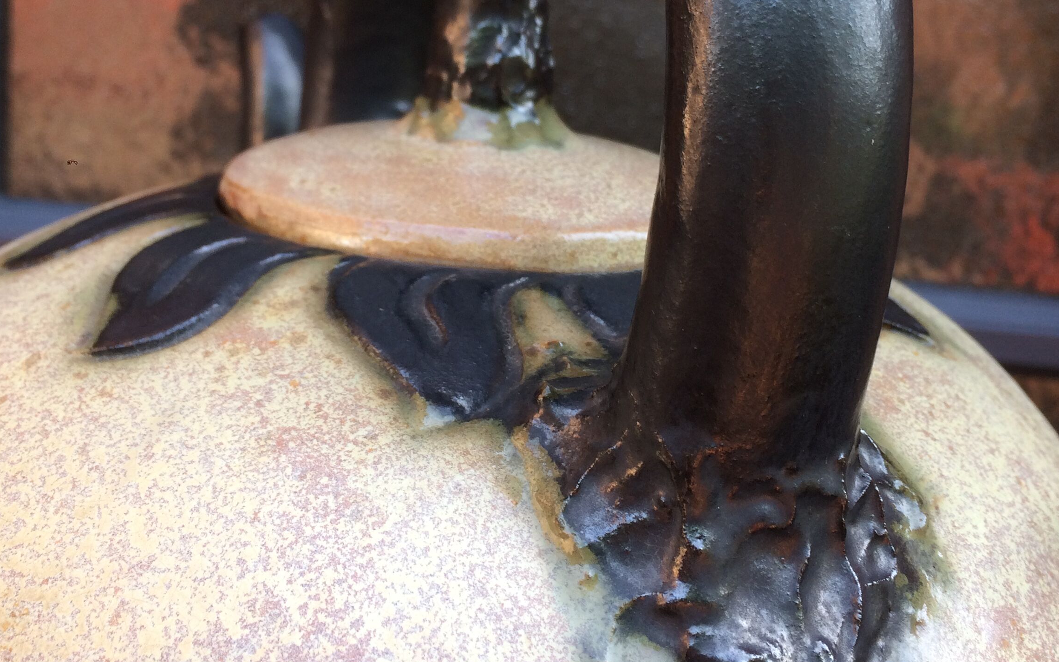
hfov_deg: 45.3
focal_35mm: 44
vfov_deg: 28.9
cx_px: 552
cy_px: 185
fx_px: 1270
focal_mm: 4.15
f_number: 2.2
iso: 32
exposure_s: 1/146
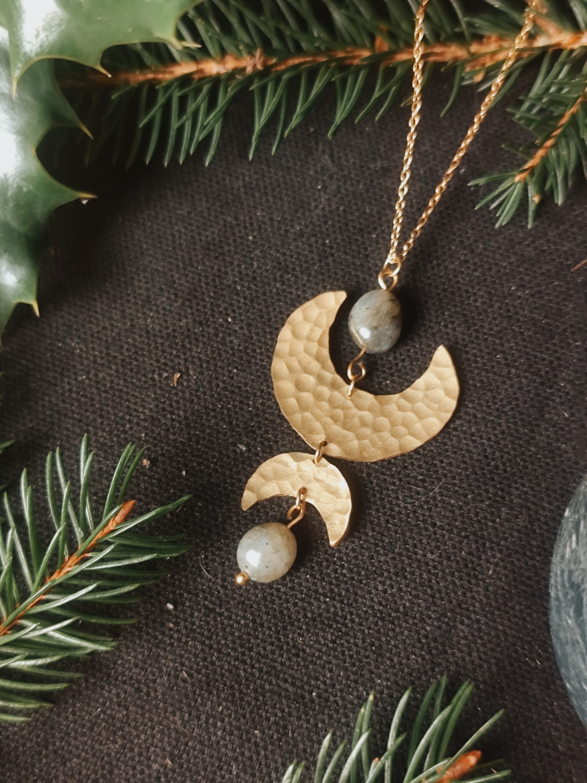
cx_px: 294
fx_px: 1040
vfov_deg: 41.2
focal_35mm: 46
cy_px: 392
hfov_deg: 31.5
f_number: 1.65
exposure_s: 1/25
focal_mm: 6.19
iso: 640
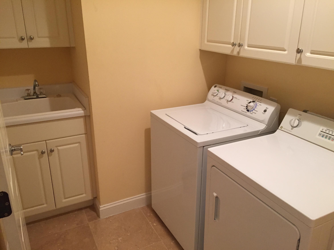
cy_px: 125
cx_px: 167
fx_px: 280
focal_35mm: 29
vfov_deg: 48.2
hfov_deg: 61.7
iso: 160
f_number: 2.2
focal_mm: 4.15
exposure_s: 1/30
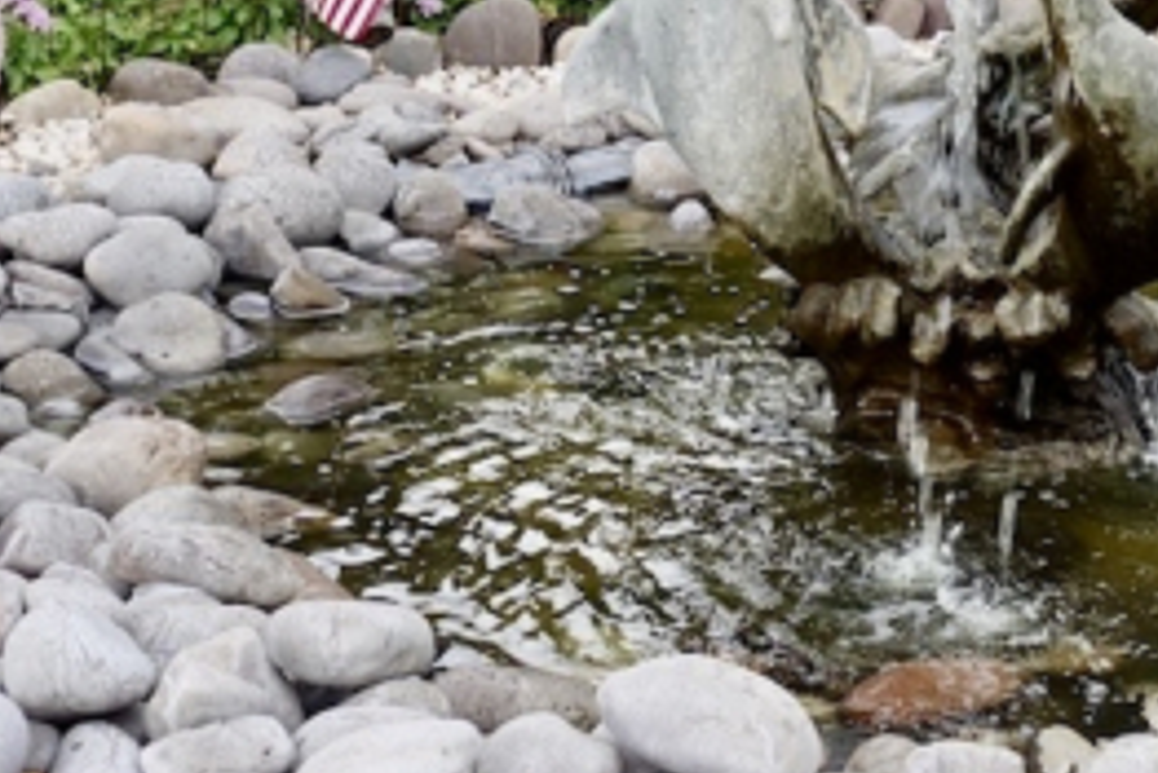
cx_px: 769
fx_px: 3411
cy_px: -382
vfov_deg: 12.3
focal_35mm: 106
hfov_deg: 19.2
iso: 125
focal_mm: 10.07
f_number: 4
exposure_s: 1/80
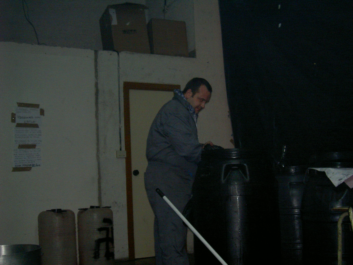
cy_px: 132
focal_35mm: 44
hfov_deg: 42.9
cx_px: 176
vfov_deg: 32.9
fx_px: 449
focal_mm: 9
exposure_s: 1/64.1
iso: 100
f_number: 2.9
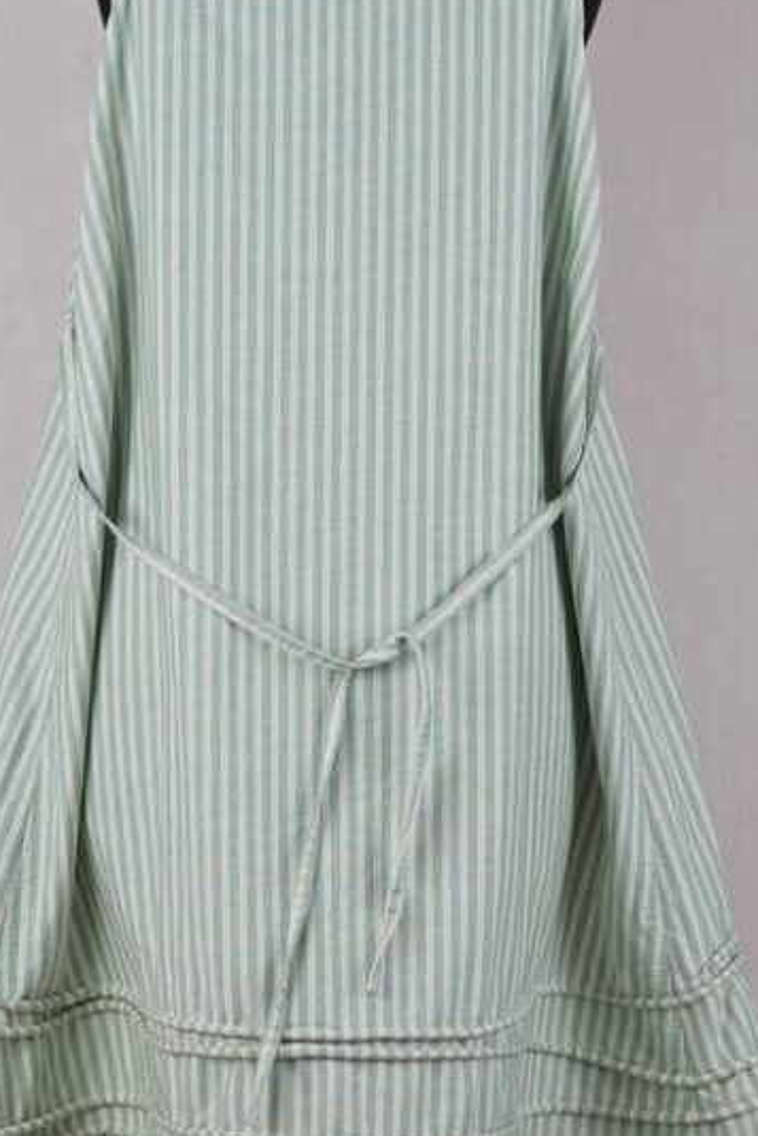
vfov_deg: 20.5
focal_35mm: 99
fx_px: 3124
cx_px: 327
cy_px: 822
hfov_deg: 13.8
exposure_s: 1/13
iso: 50
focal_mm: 46
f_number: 6.3
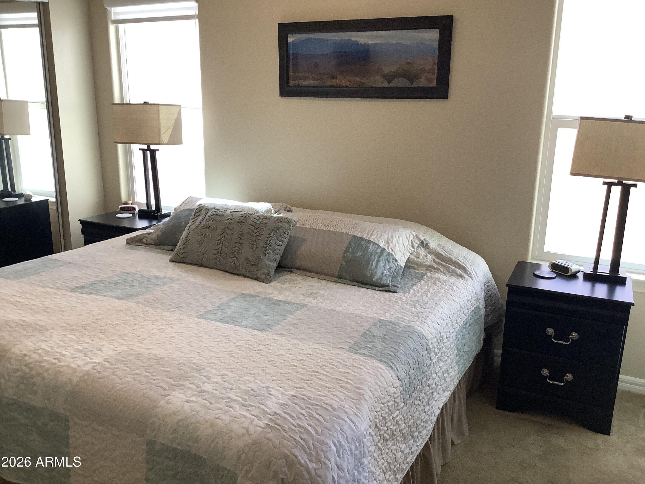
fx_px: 578
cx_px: 322
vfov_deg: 45.4
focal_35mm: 31
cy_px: 242
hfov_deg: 58.4
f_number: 2.4
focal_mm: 3.3
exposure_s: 1/50
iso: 100
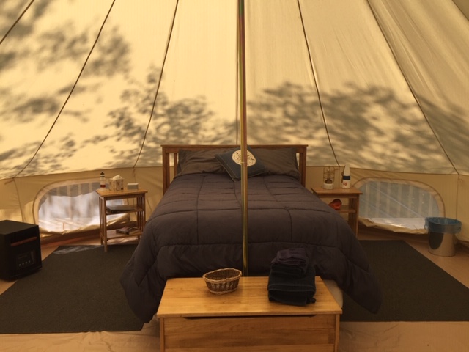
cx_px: 234
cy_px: 176
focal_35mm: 29
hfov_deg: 61.7
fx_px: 393
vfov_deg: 48.2
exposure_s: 1/860
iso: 32
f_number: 2.2
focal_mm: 4.15
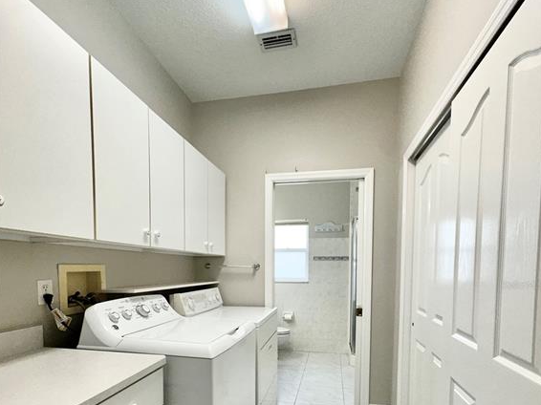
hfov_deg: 84.7
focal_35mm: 19
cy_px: 285
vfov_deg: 65.9
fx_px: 297
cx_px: 270
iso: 160
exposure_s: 1/120
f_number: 2.2
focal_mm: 2.22
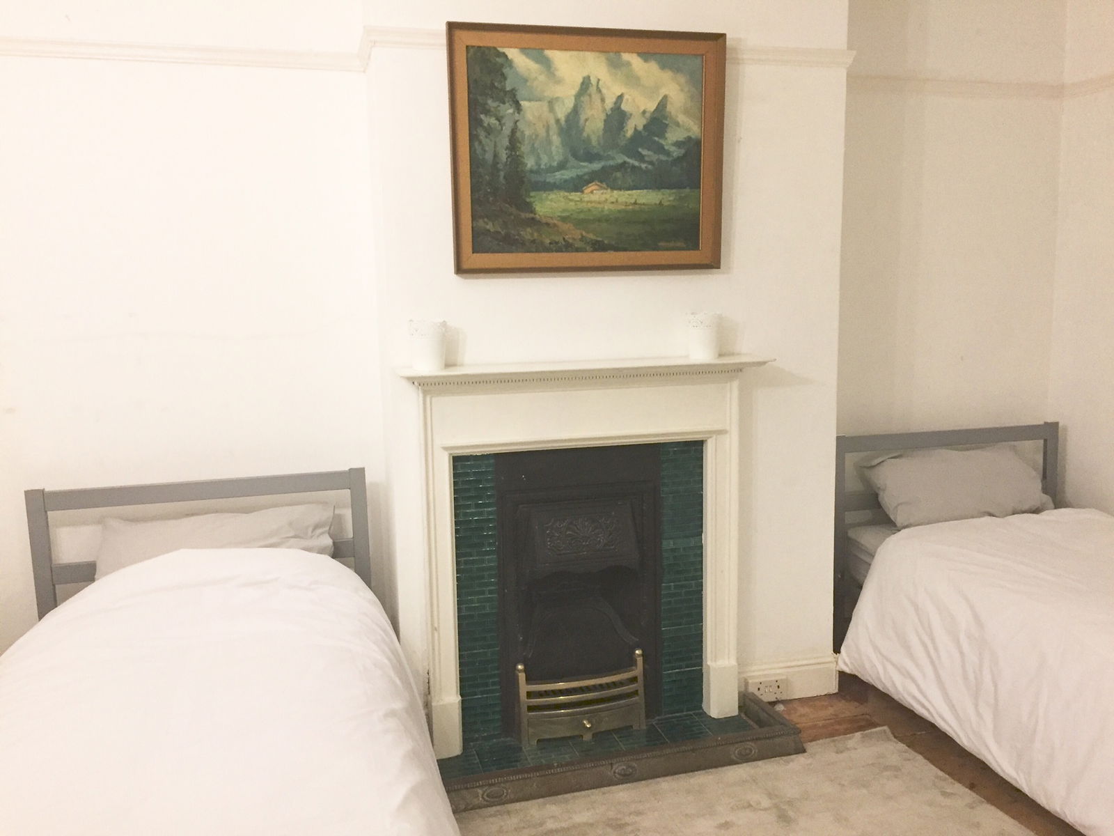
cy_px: 418
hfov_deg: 61.7
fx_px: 933
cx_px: 557
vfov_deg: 48.2
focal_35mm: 29
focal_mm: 4.15
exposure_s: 1/20
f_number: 2.2
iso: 250
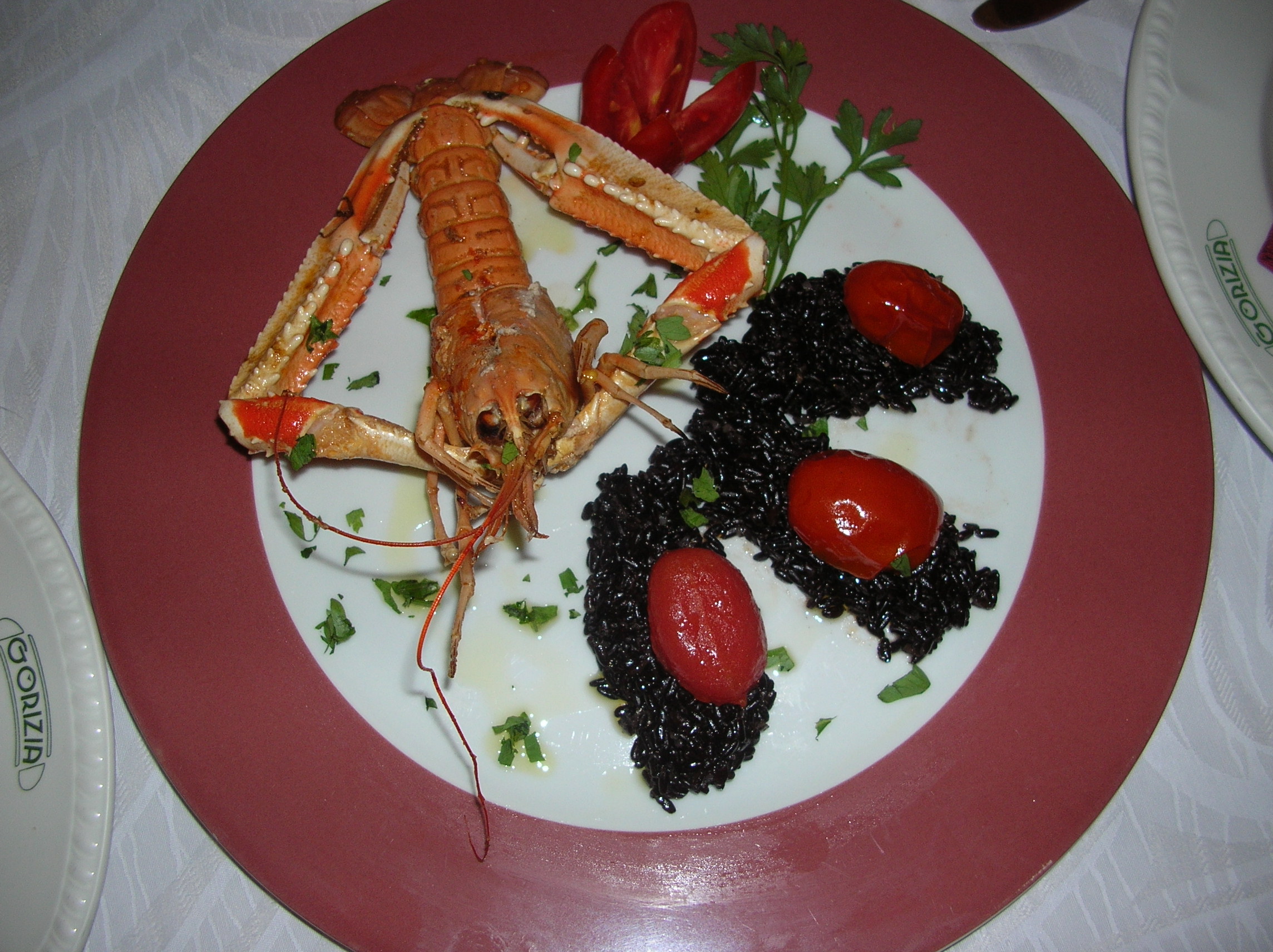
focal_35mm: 35
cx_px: 636
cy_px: 476
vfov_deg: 40.6
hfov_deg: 52.7
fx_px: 1286
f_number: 2.8
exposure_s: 1/60.1
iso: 50
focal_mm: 5.8
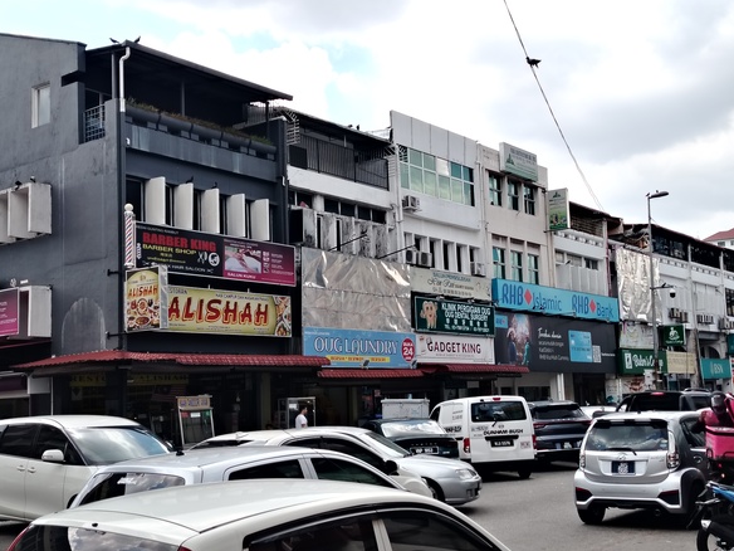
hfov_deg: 41.2
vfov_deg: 31.5
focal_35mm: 46
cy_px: 269
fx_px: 975
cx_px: 392
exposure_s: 1/900
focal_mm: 5.25
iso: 182
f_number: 1.75
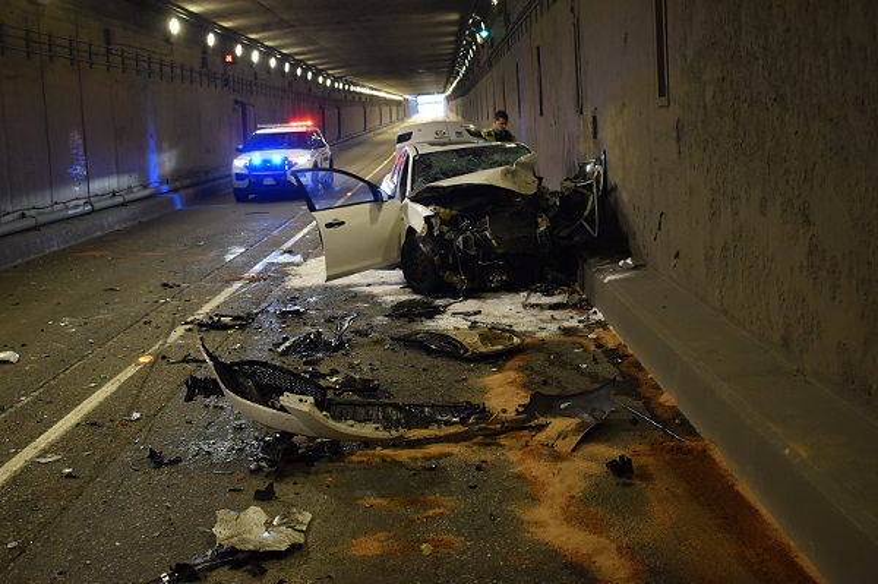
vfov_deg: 33.0
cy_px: 292
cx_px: 439
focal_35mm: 40
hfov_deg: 48.0
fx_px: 987
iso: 900
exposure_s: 1/60
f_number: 4
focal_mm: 27
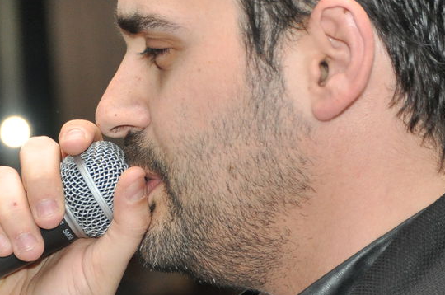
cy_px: 127
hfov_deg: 6.6
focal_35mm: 311
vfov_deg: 4.4
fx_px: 3837
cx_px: 170
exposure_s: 1/100
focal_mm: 80
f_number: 6.3
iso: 800
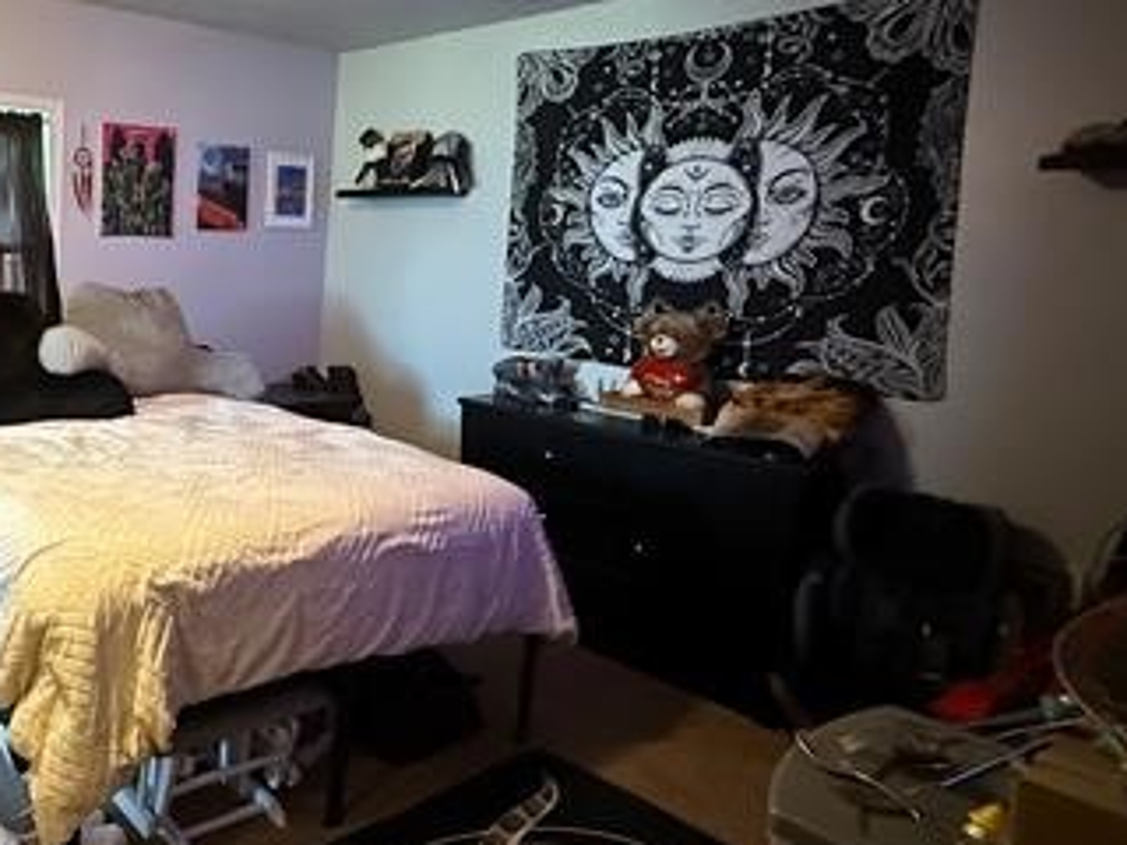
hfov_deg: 55.5
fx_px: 912
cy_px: 334
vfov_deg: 49.4
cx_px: 123
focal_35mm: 28
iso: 1000
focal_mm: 2.22
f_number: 2.2
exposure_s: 1/40
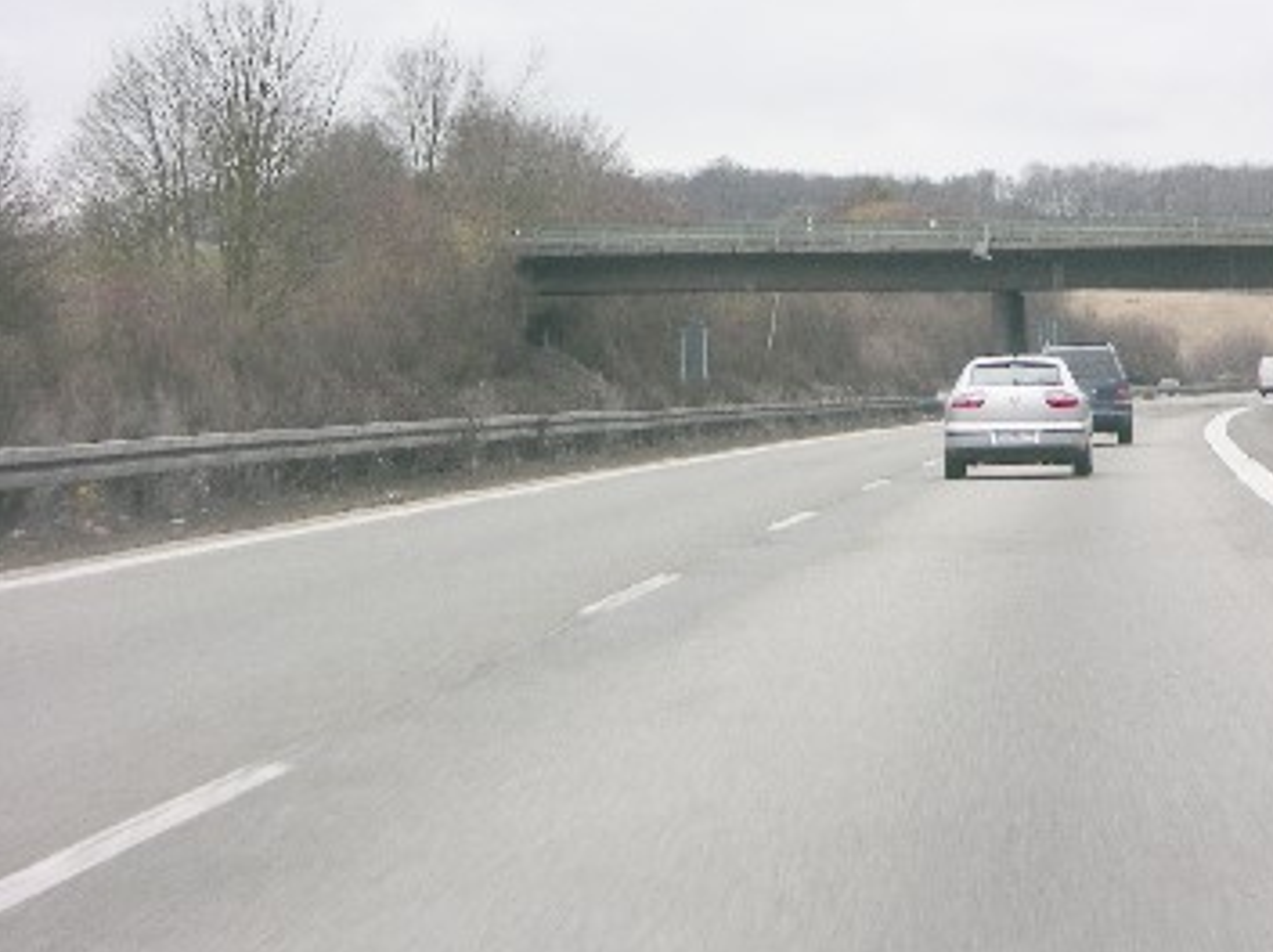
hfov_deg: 10.8
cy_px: 252
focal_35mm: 183
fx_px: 6723
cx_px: 1055
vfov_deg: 8.1
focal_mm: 27.3
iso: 50
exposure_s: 1/79.2
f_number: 4.1
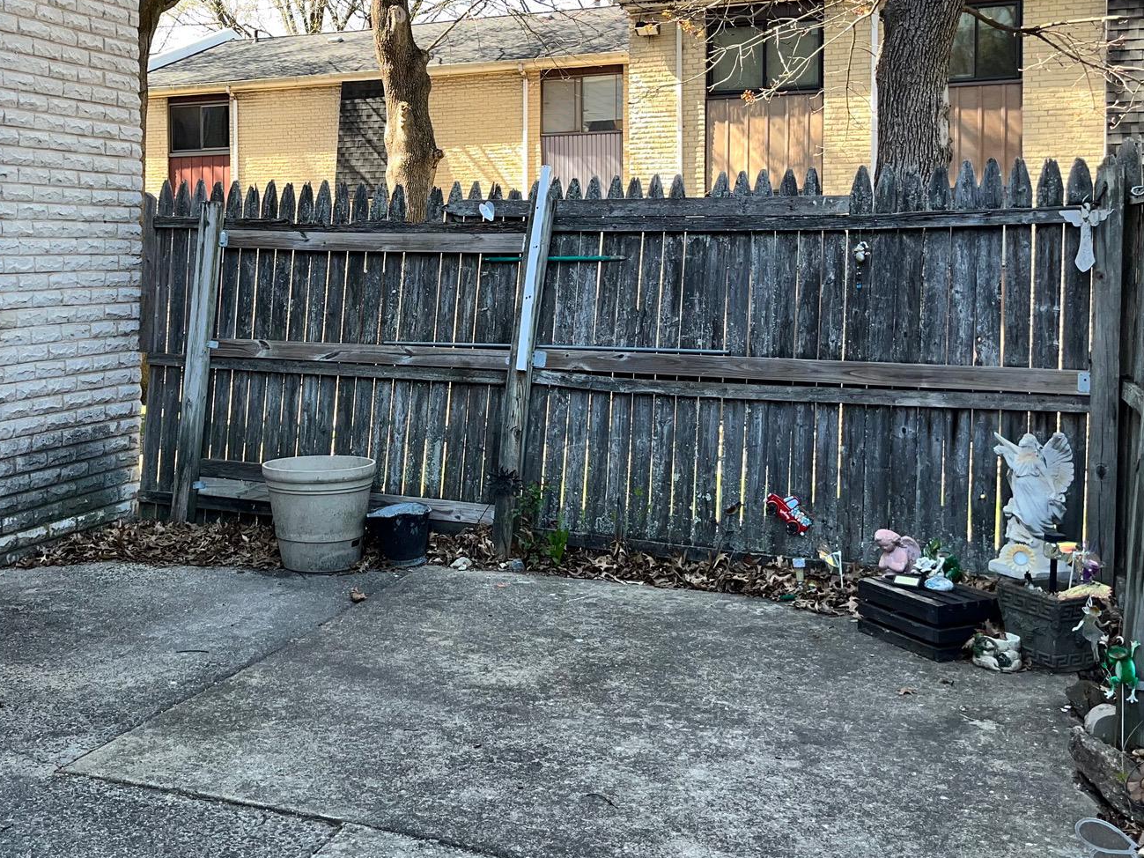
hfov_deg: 44.5
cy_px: 298
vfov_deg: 34.9
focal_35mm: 41
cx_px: 314
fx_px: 1355
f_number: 1.6
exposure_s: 1/471
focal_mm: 5.1
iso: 32
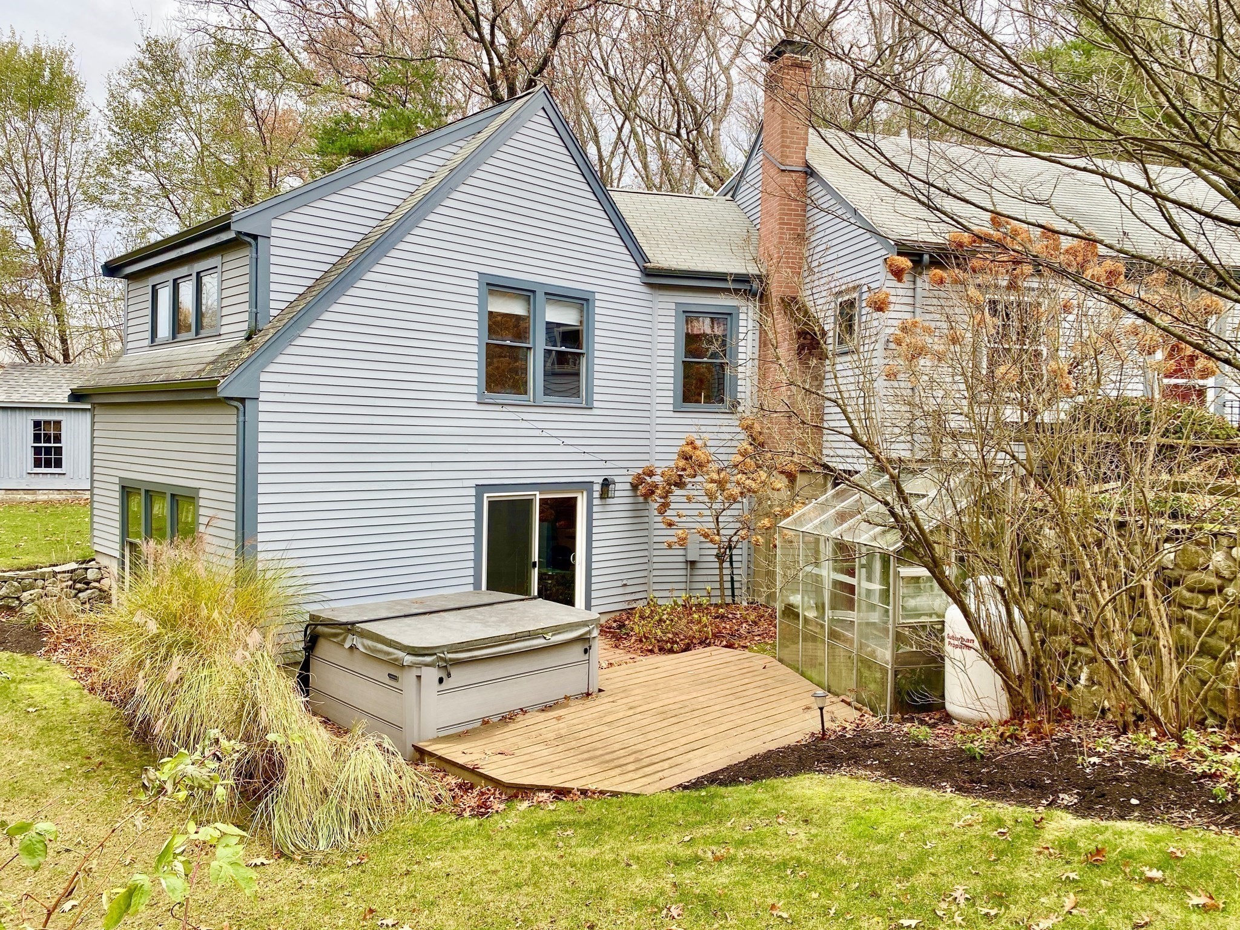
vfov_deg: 53.1
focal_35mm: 26
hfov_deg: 67.3
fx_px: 931
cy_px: 465
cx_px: 620
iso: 32
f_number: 1.8
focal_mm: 4.25
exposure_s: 1/328
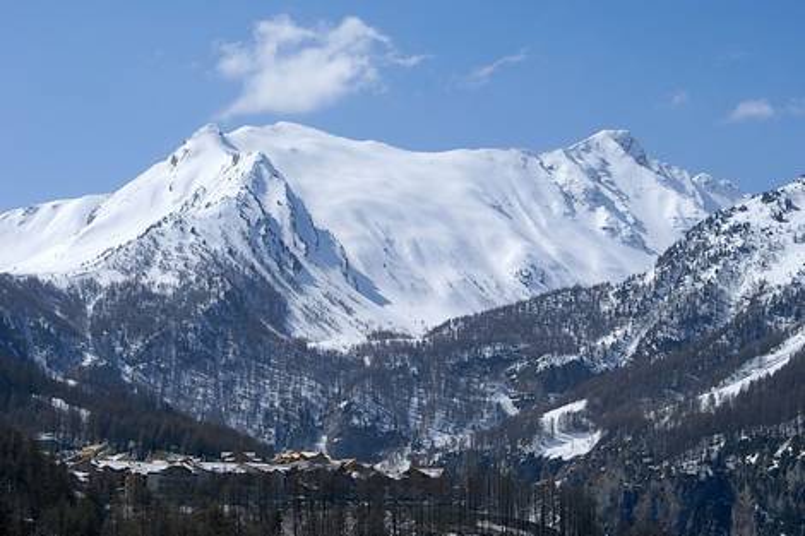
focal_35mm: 90
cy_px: 268
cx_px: 402
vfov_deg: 15.2
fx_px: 2012
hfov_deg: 22.6
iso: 100
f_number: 13
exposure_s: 1/250
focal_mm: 60
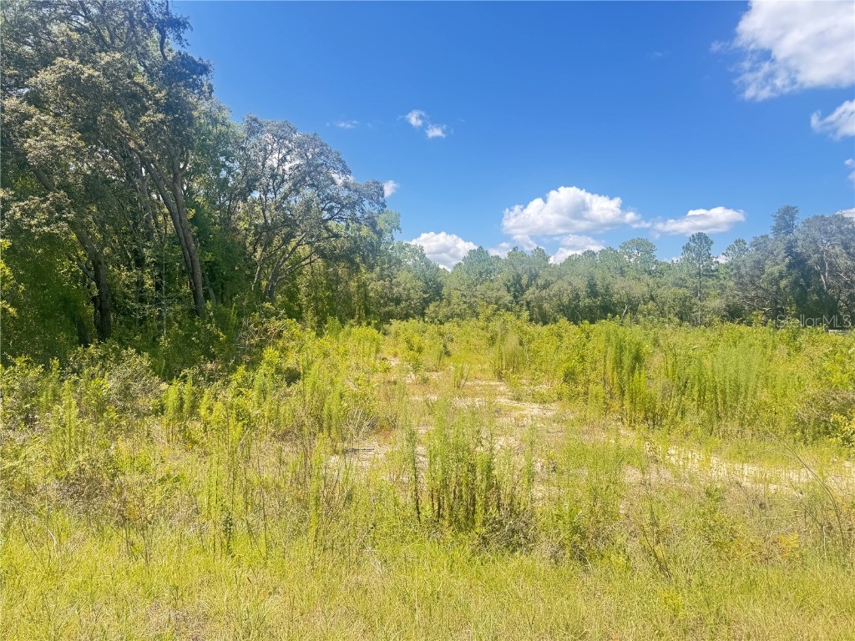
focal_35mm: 24
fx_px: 593
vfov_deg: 56.8
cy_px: 320
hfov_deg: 71.6
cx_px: 428
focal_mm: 6.76
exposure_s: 1/782
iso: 80
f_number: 1.78
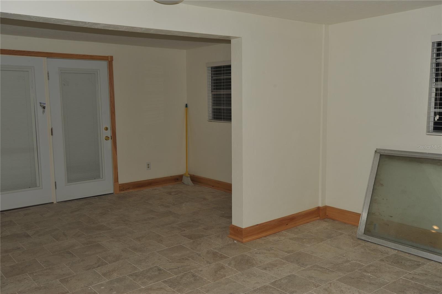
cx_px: 221
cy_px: 147
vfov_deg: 37.8
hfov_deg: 54.5
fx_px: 429
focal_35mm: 35
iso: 200
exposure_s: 1/160
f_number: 9
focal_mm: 35
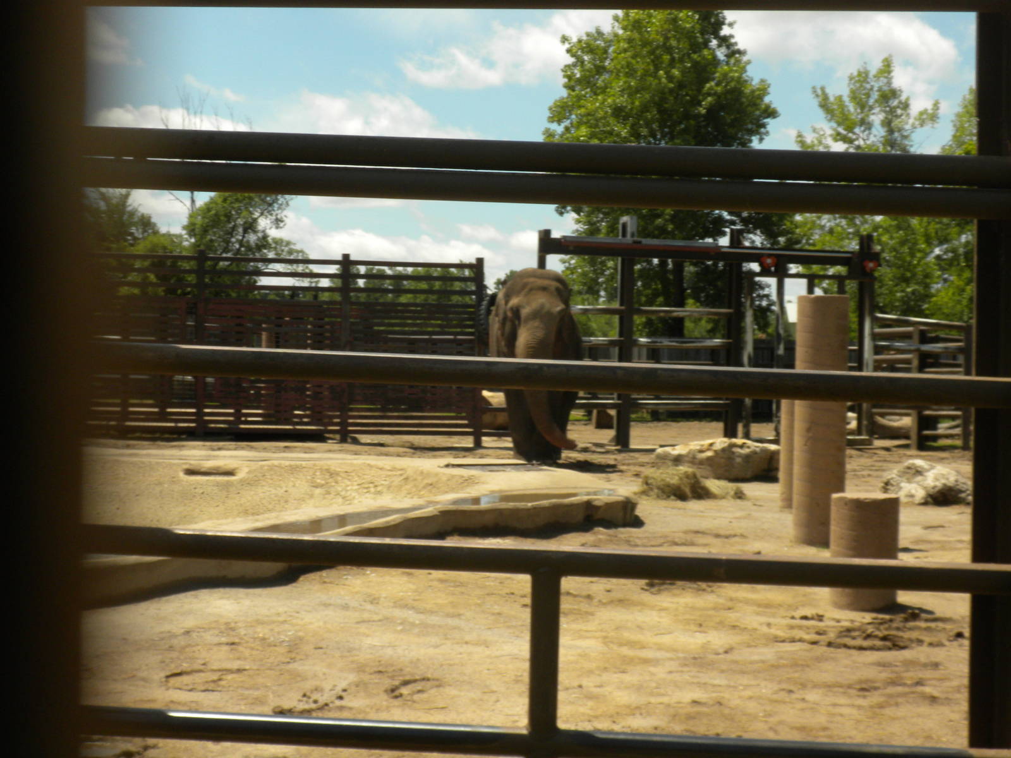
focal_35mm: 60
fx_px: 1752
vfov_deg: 24.4
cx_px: 506
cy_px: 379
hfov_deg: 32.2
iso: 90
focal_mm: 10.7
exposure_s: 1/102
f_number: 13
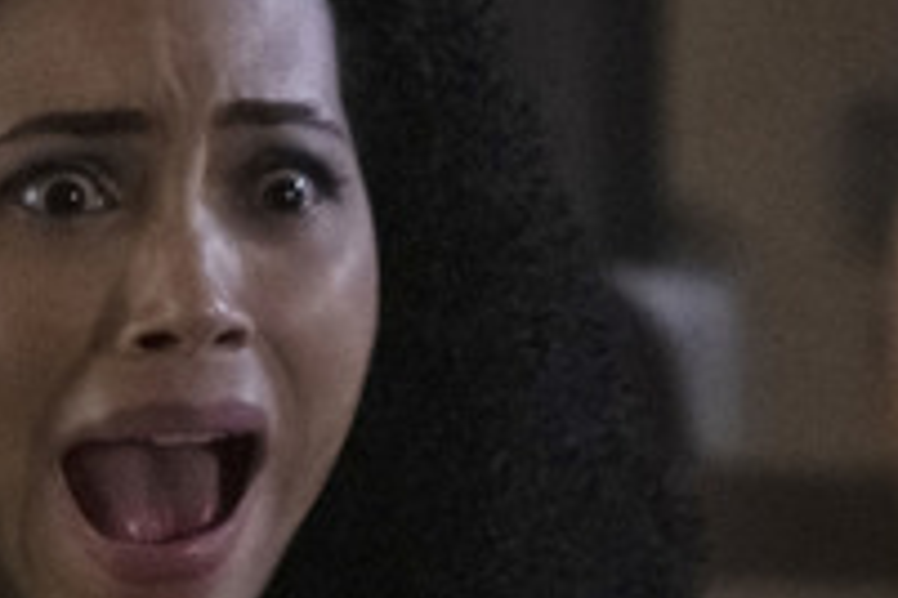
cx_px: 791
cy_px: 616
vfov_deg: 1.7
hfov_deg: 2.5
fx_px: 20303
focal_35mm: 814
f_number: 2.8
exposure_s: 1/160
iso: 8000
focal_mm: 140
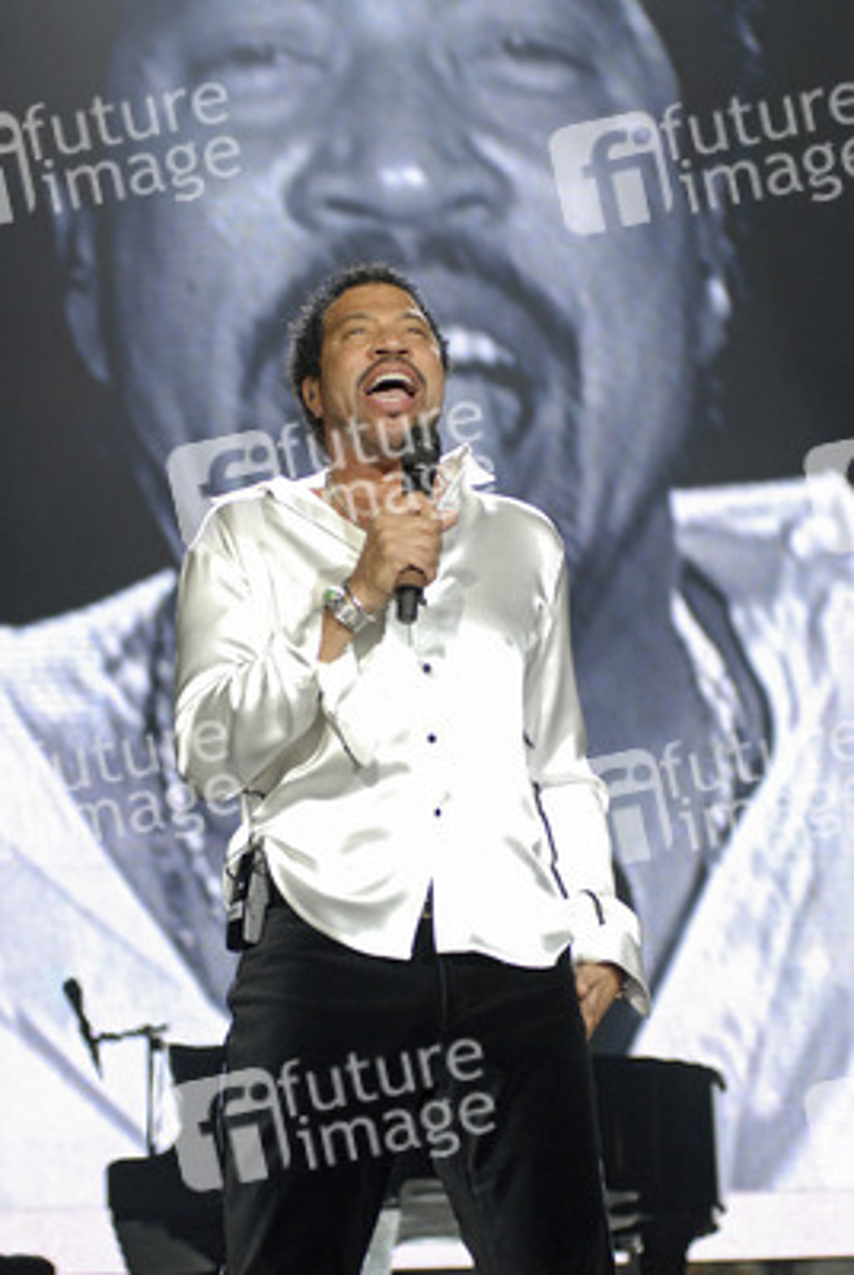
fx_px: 4255
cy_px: 638
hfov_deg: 11.5
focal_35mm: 120
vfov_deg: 17.0
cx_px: 427
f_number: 4.5
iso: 400
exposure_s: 1/80
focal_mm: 80
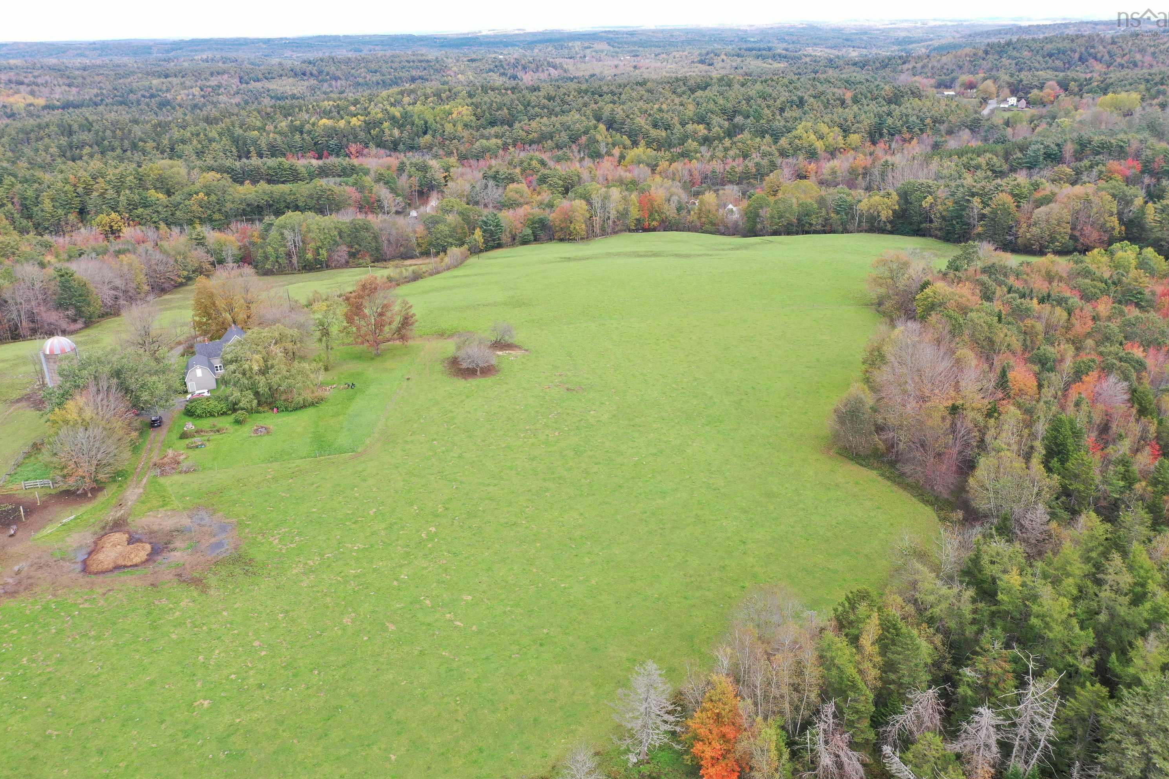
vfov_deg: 45.0
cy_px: 402
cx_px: 579
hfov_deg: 63.7
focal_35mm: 29
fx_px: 942
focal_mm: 10.26
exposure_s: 1/100
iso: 100
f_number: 4
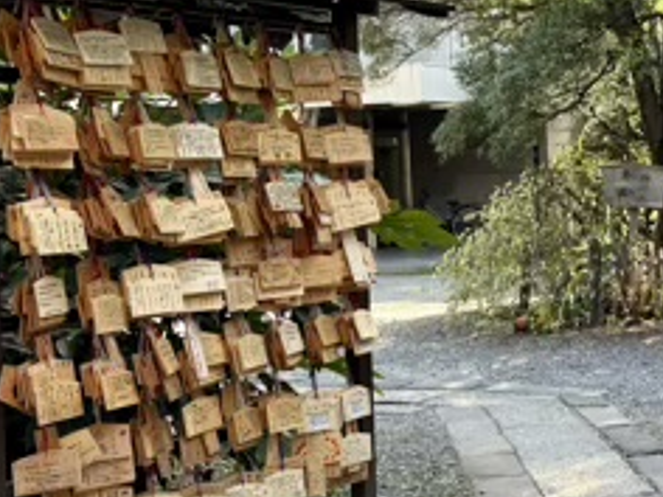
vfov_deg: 19.1
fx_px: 1475
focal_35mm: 77
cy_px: 201
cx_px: 730
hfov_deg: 23.7
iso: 40
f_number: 1.6
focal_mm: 5.96
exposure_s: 1/121
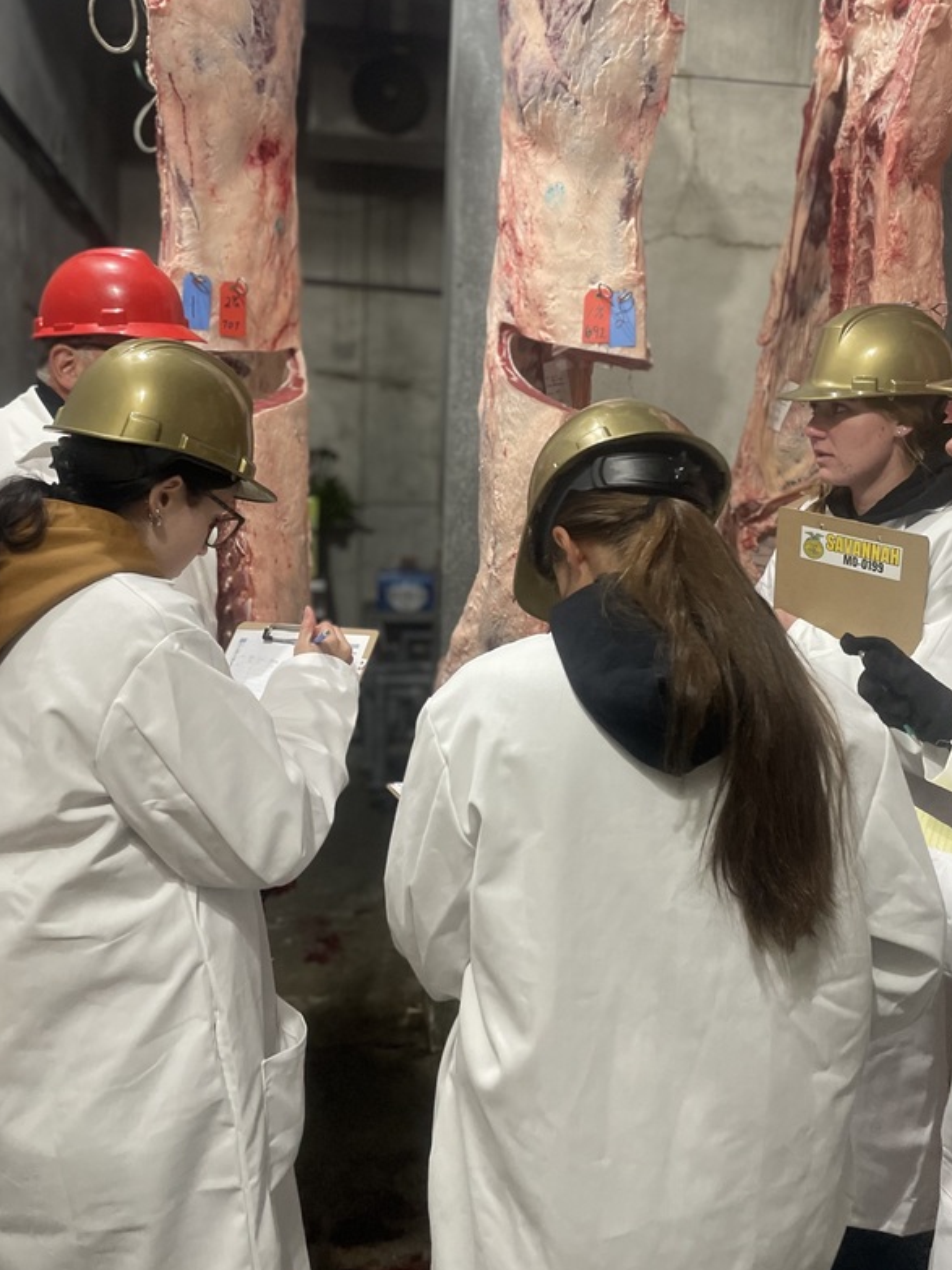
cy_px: 490
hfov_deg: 41.7
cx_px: 519
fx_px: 1247
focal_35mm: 34
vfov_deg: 53.5
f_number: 1.6
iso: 320
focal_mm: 4.2
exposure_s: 1/60
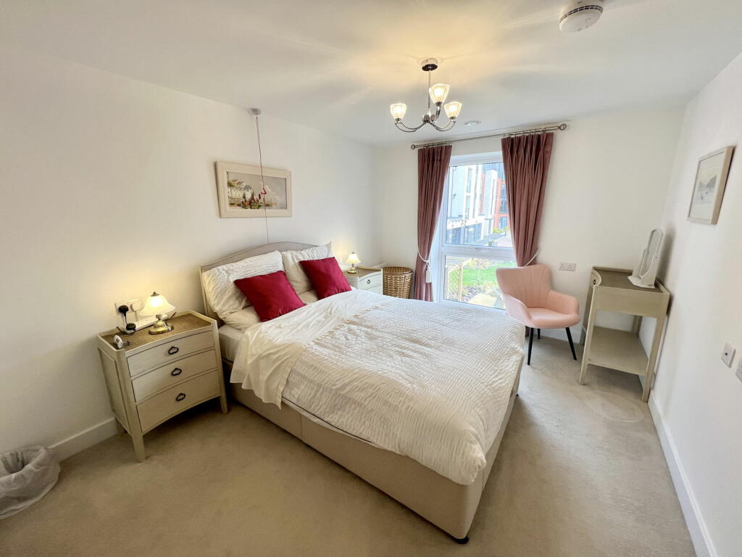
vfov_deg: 89.9
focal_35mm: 13
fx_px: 279
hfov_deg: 106.2
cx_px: 371
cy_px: 278
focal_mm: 1.57
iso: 50
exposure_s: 1/100
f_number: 1.8
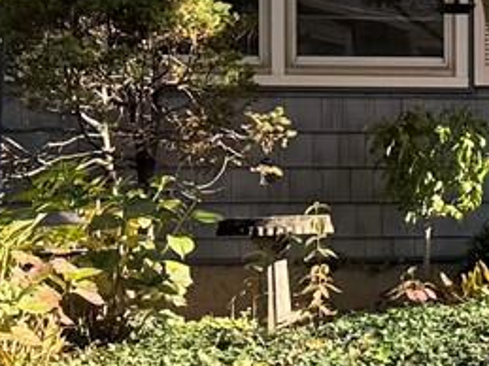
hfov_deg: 8.5
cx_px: 1512
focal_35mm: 190
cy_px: 128
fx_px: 2683
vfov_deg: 7.8
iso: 80
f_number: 1.78
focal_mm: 6.76
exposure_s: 1/900
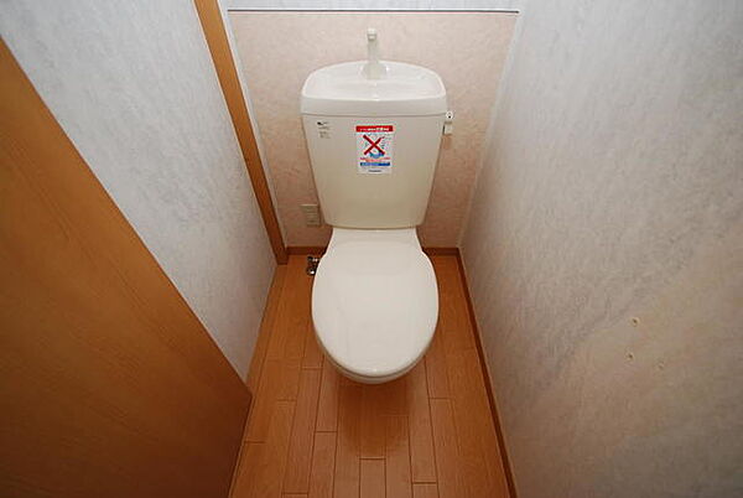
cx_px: 372
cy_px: 249
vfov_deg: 72.2
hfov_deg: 94.9
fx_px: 341
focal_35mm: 16
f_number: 4.2
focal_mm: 11
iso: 200
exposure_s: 1/60
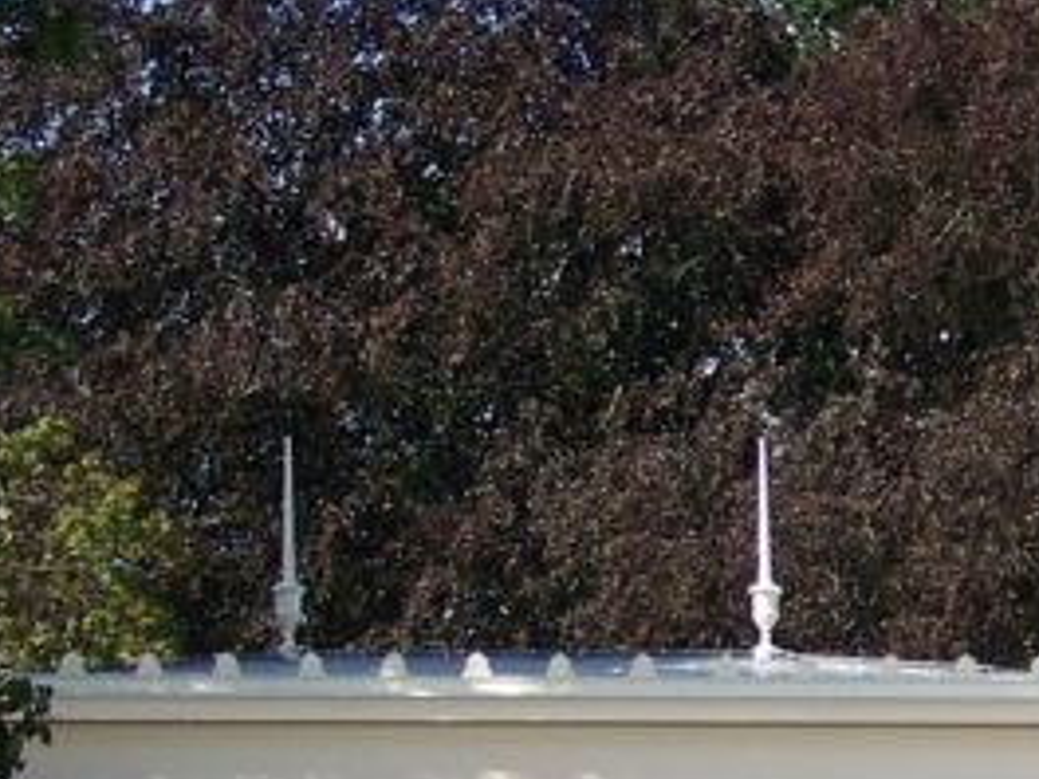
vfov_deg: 4.9
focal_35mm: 302
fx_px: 9065
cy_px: 622
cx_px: 1338
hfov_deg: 6.5
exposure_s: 1/640
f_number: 3.2
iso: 64
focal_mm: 13.2
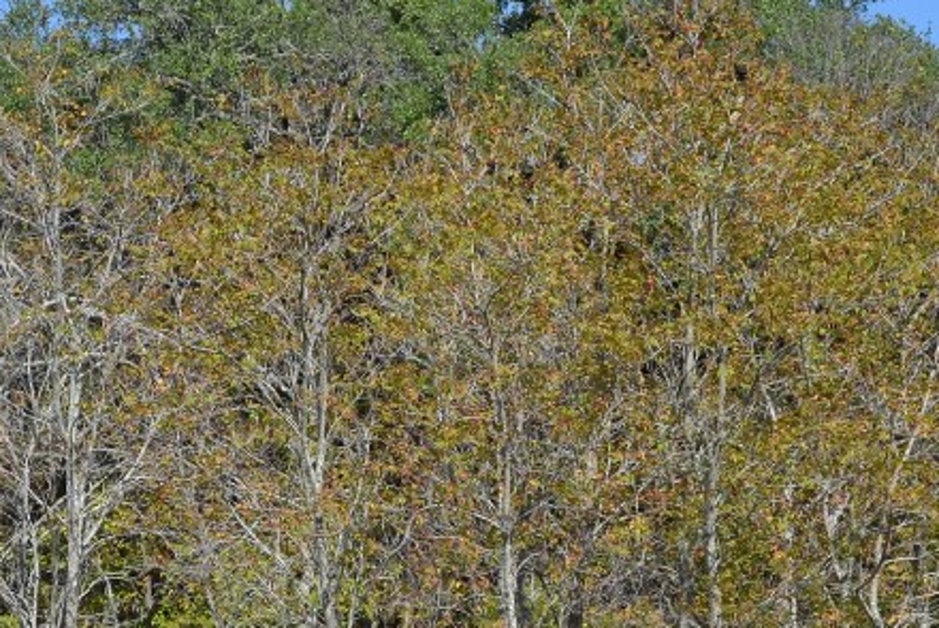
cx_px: 335
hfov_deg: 20.0
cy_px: 436
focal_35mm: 102
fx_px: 2662
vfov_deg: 13.4
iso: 100
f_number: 8
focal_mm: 26
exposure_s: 1/250
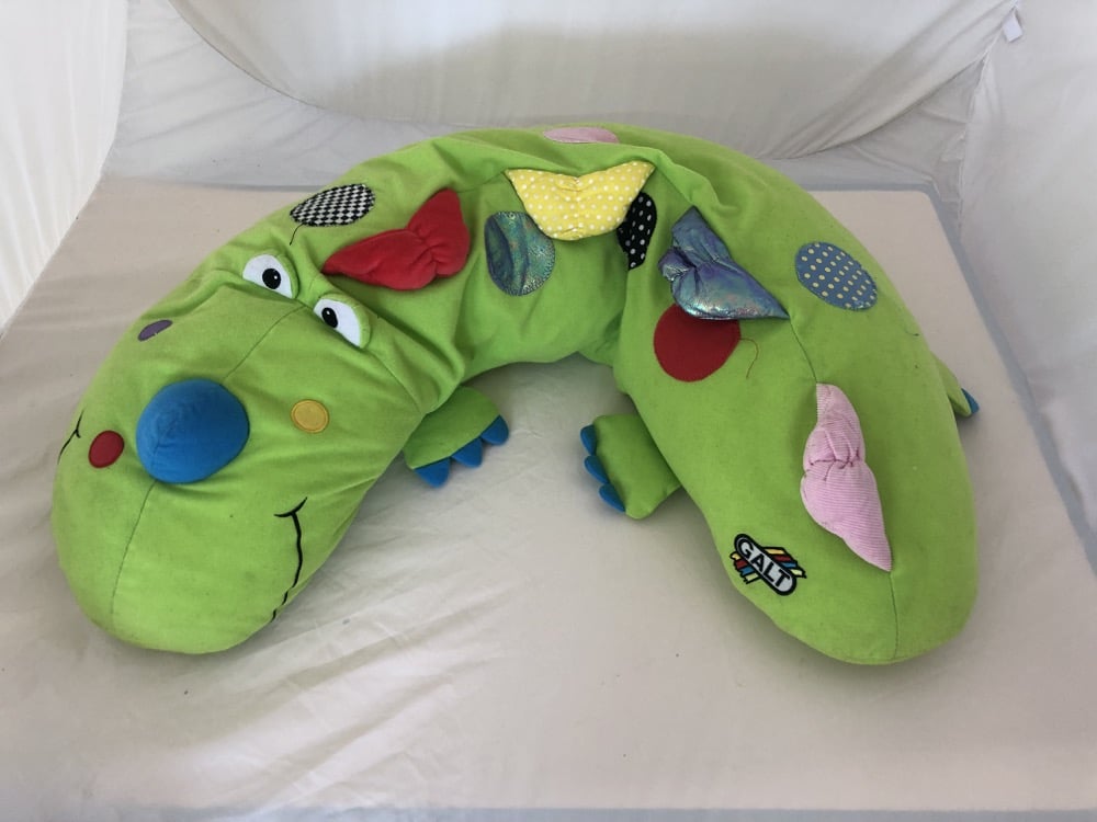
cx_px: 548
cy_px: 411
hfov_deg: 63.4
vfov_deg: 49.7
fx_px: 887
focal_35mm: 28
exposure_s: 1/33
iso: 32
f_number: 1.8
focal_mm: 4
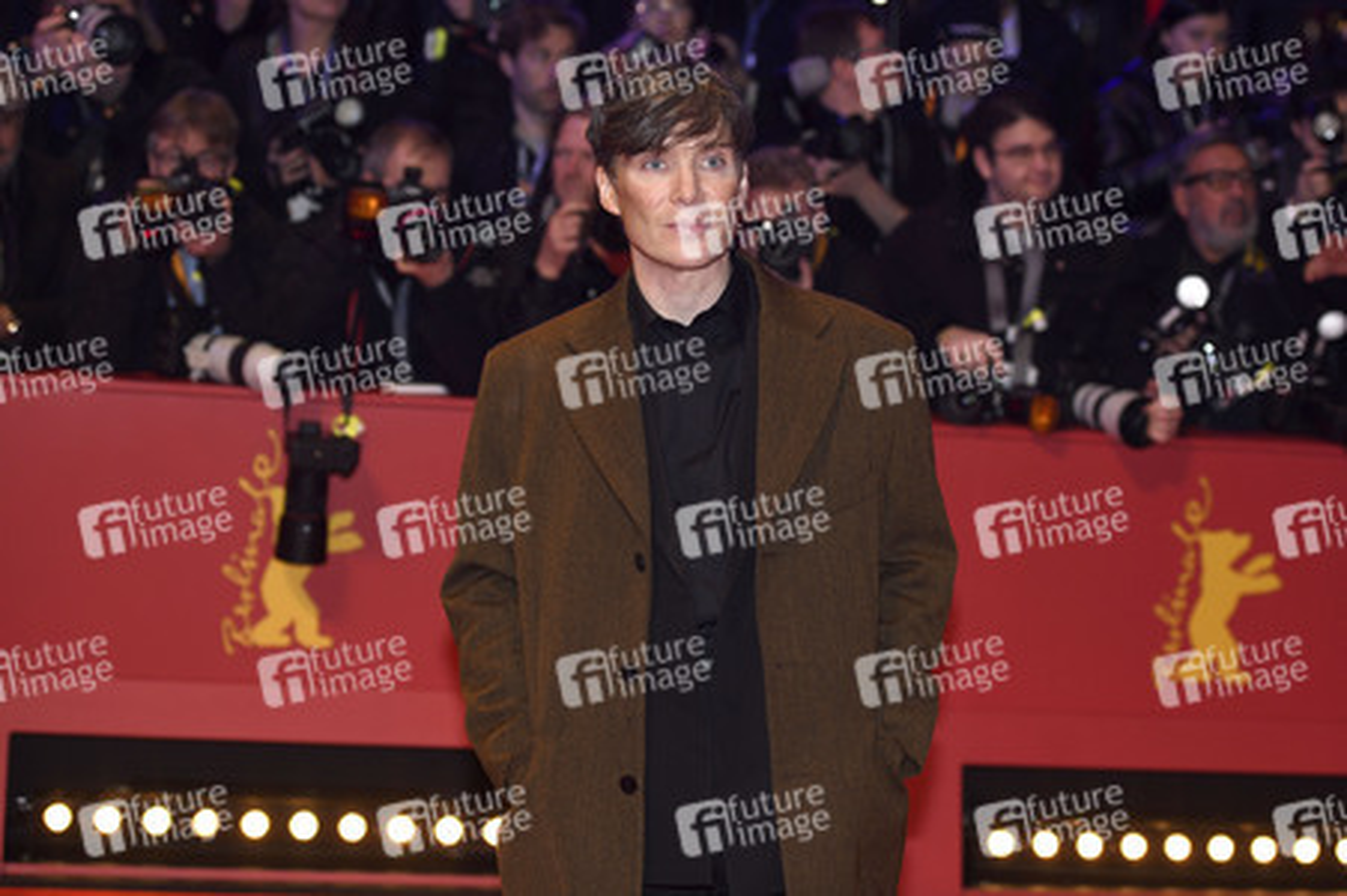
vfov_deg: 19.4
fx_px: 2617
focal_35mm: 70
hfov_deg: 28.9
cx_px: 674
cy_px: 448
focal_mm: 70
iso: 800
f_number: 3.5
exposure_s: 1/640
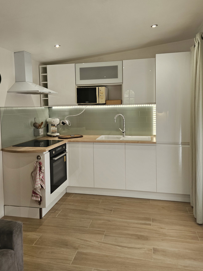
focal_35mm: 28
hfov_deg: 49.7
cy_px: 124
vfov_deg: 63.3
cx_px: 96
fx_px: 219
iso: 125
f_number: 1.8
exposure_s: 1/190
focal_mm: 5.4
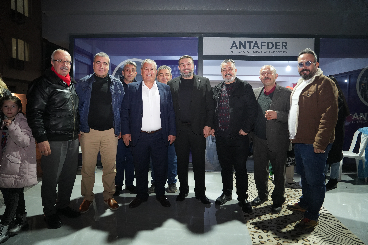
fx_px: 245
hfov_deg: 73.7
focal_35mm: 24
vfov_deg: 53.1
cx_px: 184
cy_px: 122
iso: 2500
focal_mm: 24
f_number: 2.8
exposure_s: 1/100
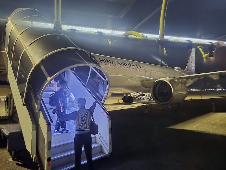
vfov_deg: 58.9
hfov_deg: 73.9
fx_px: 150
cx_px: 113
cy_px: 85
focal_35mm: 23
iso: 2500
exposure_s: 1/30
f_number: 1.7
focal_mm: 6.3
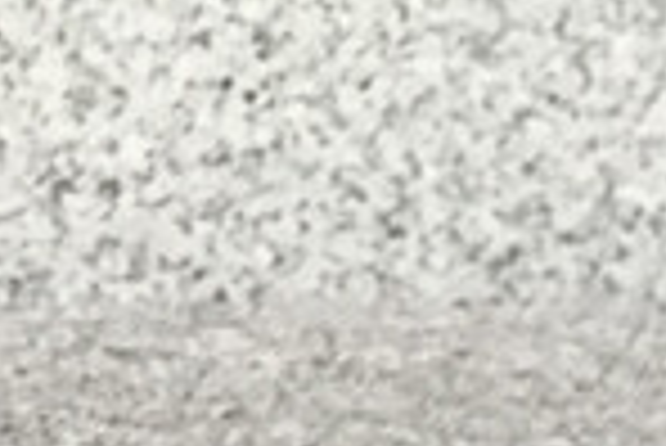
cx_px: 1872
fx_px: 3629
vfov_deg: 6.7
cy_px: 1047
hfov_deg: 8.9
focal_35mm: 196
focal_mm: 3.3
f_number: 2.4
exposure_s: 1/100
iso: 40
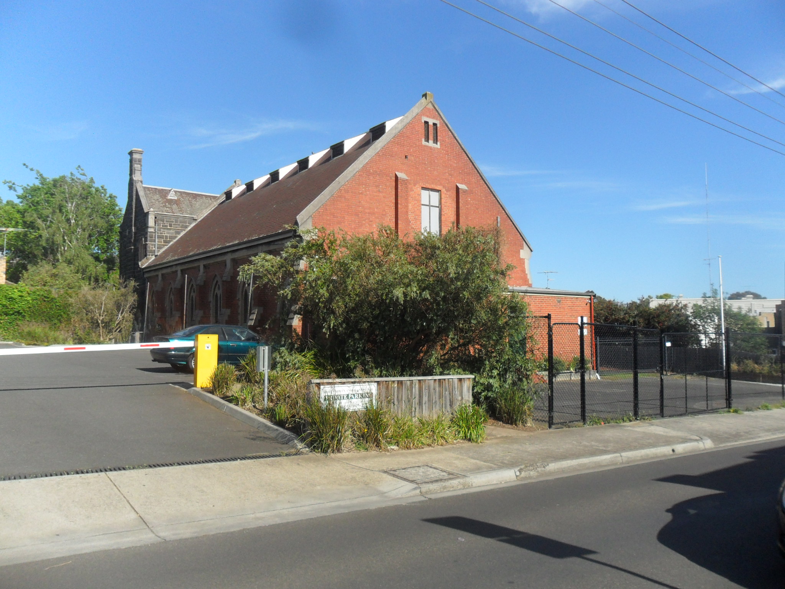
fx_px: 612
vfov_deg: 51.4
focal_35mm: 27
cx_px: 392
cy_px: 294
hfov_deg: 65.3
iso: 120
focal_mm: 4.9
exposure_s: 1/250
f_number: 8.9
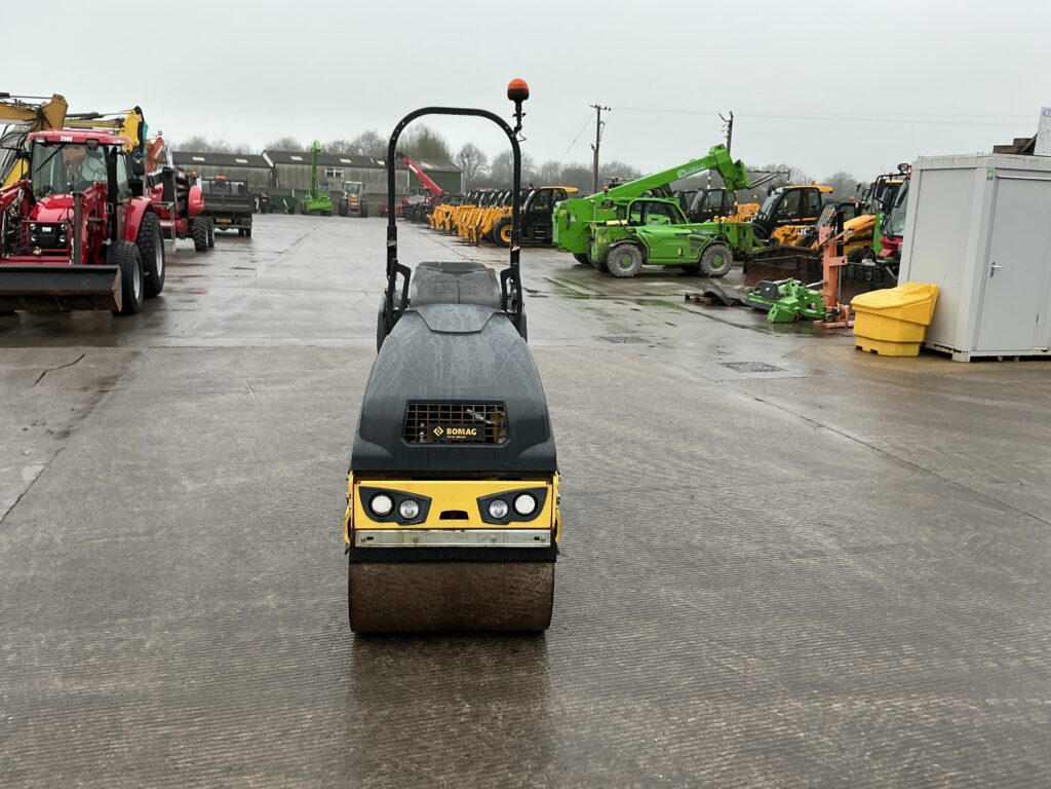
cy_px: 394
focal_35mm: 28
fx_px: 850
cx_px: 526
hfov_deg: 63.4
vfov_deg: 49.7
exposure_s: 1/397
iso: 25
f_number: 1.8
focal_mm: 3
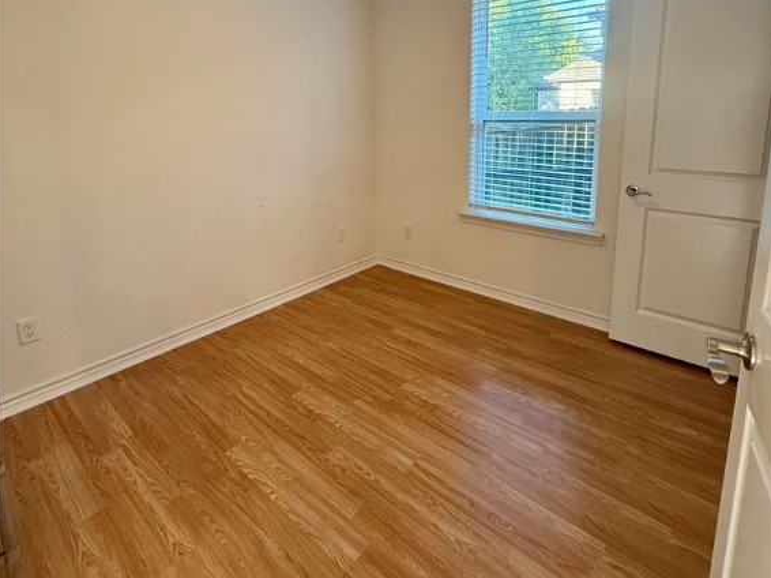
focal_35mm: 19
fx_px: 423
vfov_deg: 66.5
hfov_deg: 84.7
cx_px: 387
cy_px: 185
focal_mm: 2.22
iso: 320
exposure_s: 1/120
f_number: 2.2
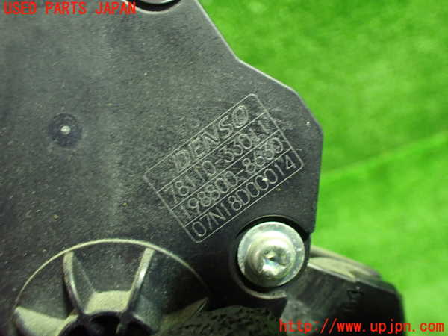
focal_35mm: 30
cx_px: 224
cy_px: 168
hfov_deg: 60.0
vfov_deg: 46.8
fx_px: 388
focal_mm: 5.4
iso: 800
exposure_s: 1/30
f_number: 2.3
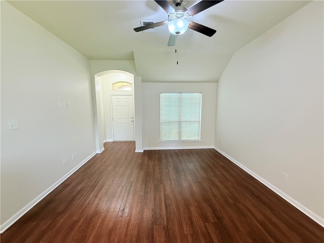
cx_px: 162
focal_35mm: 14
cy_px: 122
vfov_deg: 85.7
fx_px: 131
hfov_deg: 102.1
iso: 250
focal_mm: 2.22
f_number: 2.2
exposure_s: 1/120
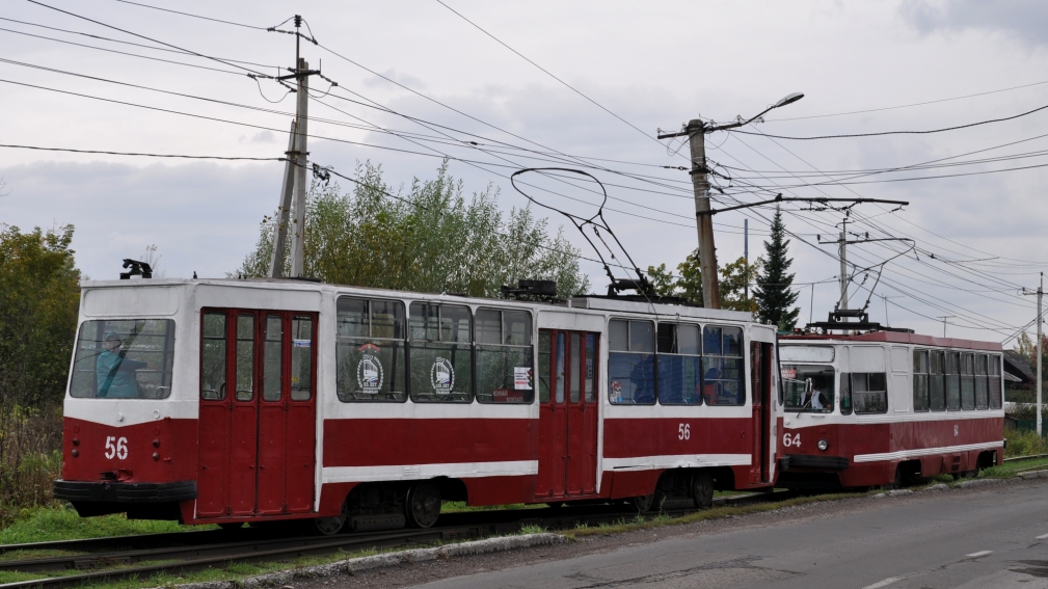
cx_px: 531
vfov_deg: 18.0
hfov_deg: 31.4
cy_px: 346
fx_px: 1861
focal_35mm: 67
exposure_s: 1/250
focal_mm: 42
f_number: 8
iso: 200
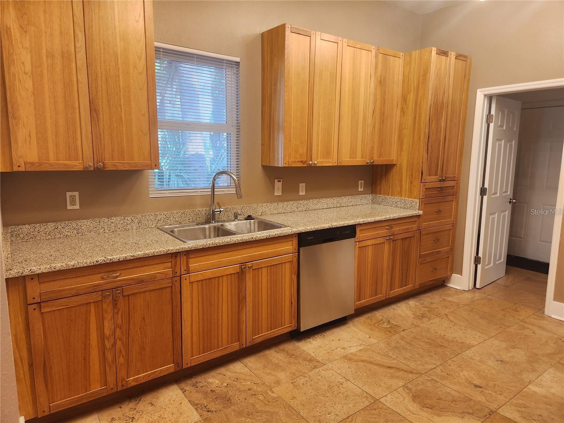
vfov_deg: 58.9
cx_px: 282
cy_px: 212
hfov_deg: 73.9
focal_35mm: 23
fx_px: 375
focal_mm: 5.4
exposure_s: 1/120
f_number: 1.8
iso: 125
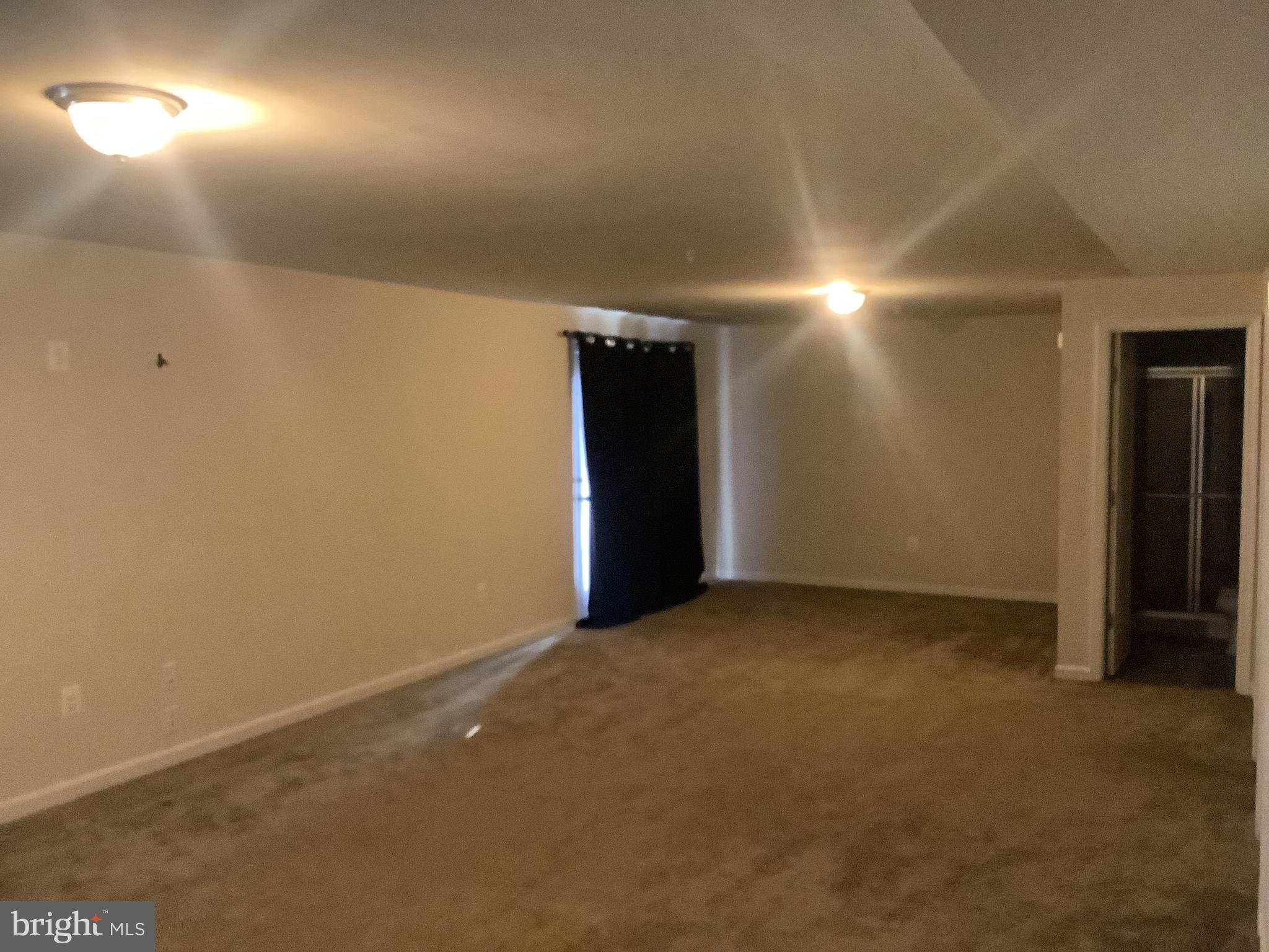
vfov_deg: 45.4
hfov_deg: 58.4
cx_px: 634
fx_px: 1136
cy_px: 476
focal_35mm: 31
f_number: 2.4
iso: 640
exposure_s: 1/20
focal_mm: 3.3
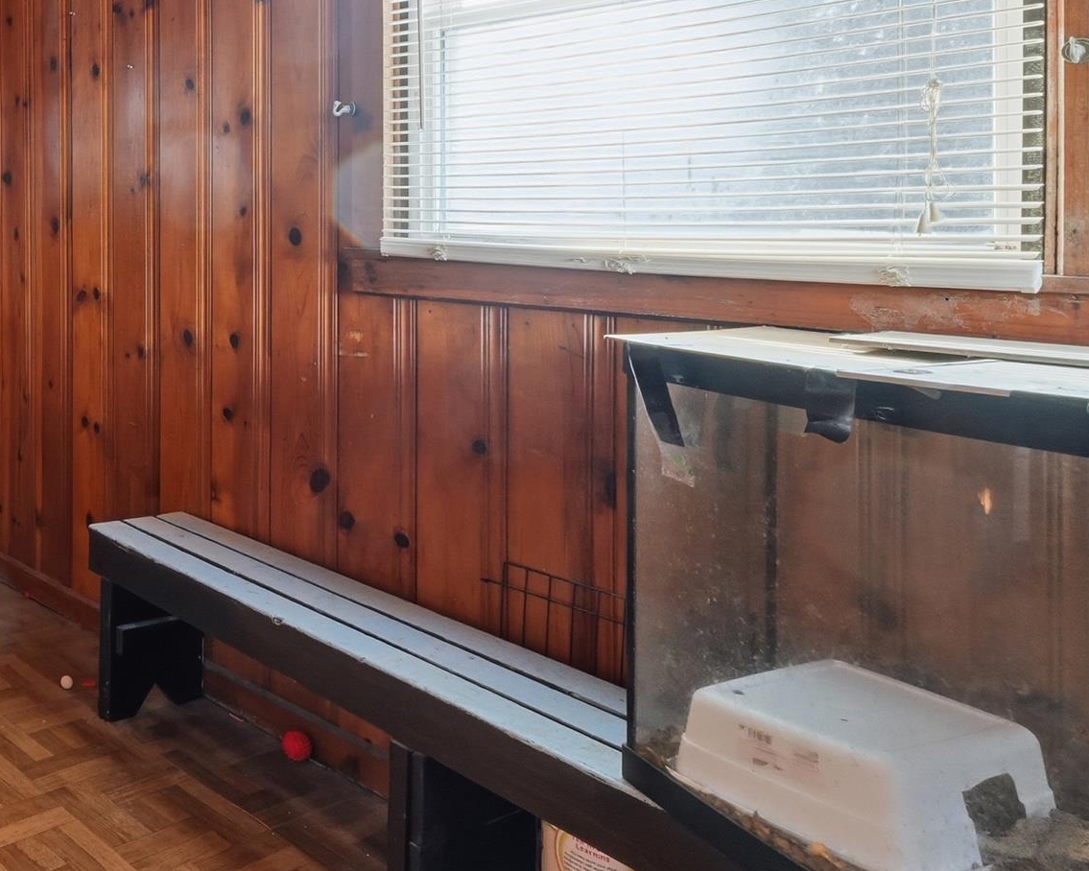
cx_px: -71
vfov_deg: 45.5
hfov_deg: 45.2
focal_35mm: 31
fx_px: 999
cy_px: 218
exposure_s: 1/20
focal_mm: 10
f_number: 9
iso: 640
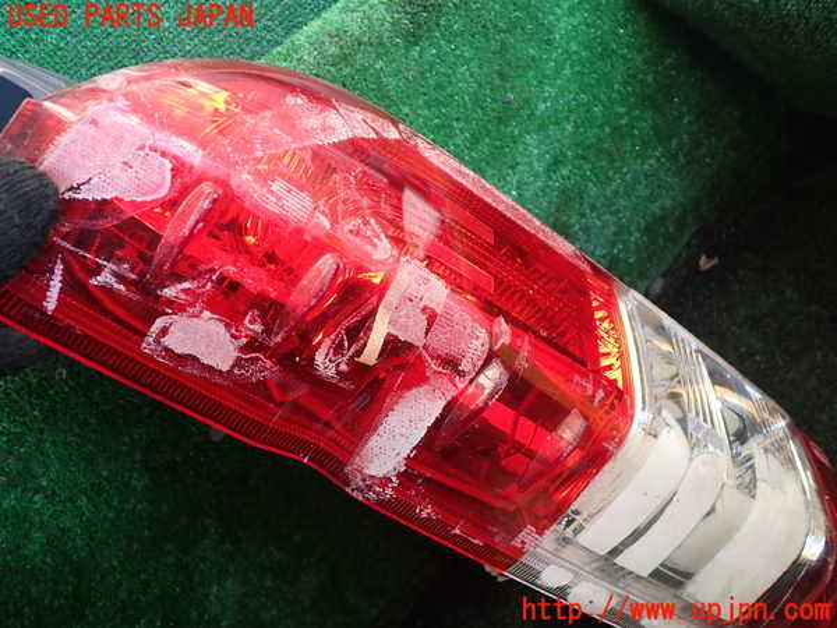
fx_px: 725
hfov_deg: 60.0
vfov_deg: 46.8
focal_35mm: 30
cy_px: 314
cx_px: 418
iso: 160
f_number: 2.3
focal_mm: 5.4
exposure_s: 1/60
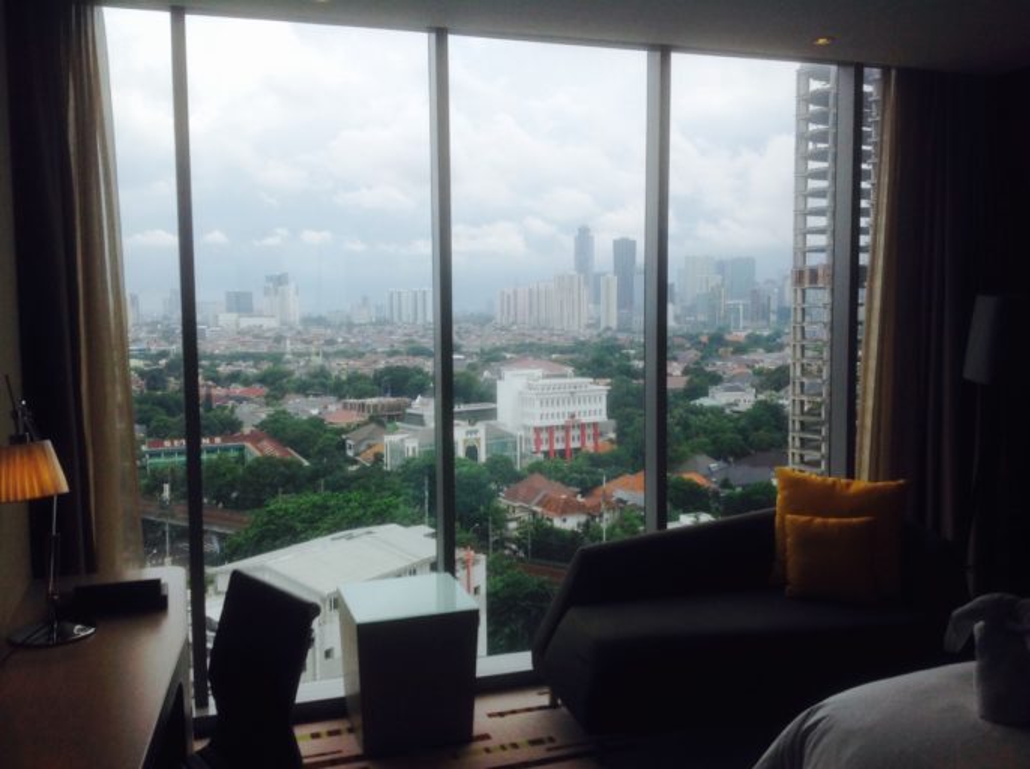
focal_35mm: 35
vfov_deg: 40.6
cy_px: 384
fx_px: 1040
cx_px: 515
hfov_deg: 52.7
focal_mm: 4.28
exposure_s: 1/864
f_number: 2.4
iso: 50
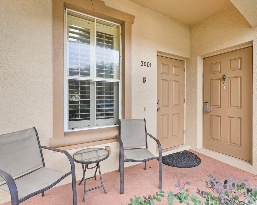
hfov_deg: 83.2
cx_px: 136
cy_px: 100
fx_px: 145
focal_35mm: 19
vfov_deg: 70.8
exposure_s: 1/60
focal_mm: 16
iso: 250
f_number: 9
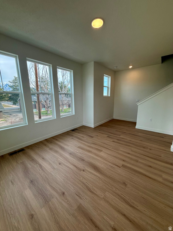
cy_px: 116
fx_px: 93
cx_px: 86
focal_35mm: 14
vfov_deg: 102.1
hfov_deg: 85.7
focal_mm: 2.22
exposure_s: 1/178
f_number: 2.2
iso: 64
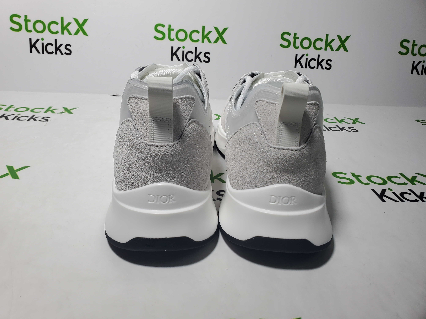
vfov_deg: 53.1
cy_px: 160
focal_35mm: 26
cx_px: 213
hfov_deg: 67.3
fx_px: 320
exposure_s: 1/272
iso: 50
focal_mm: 4.3
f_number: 2.4
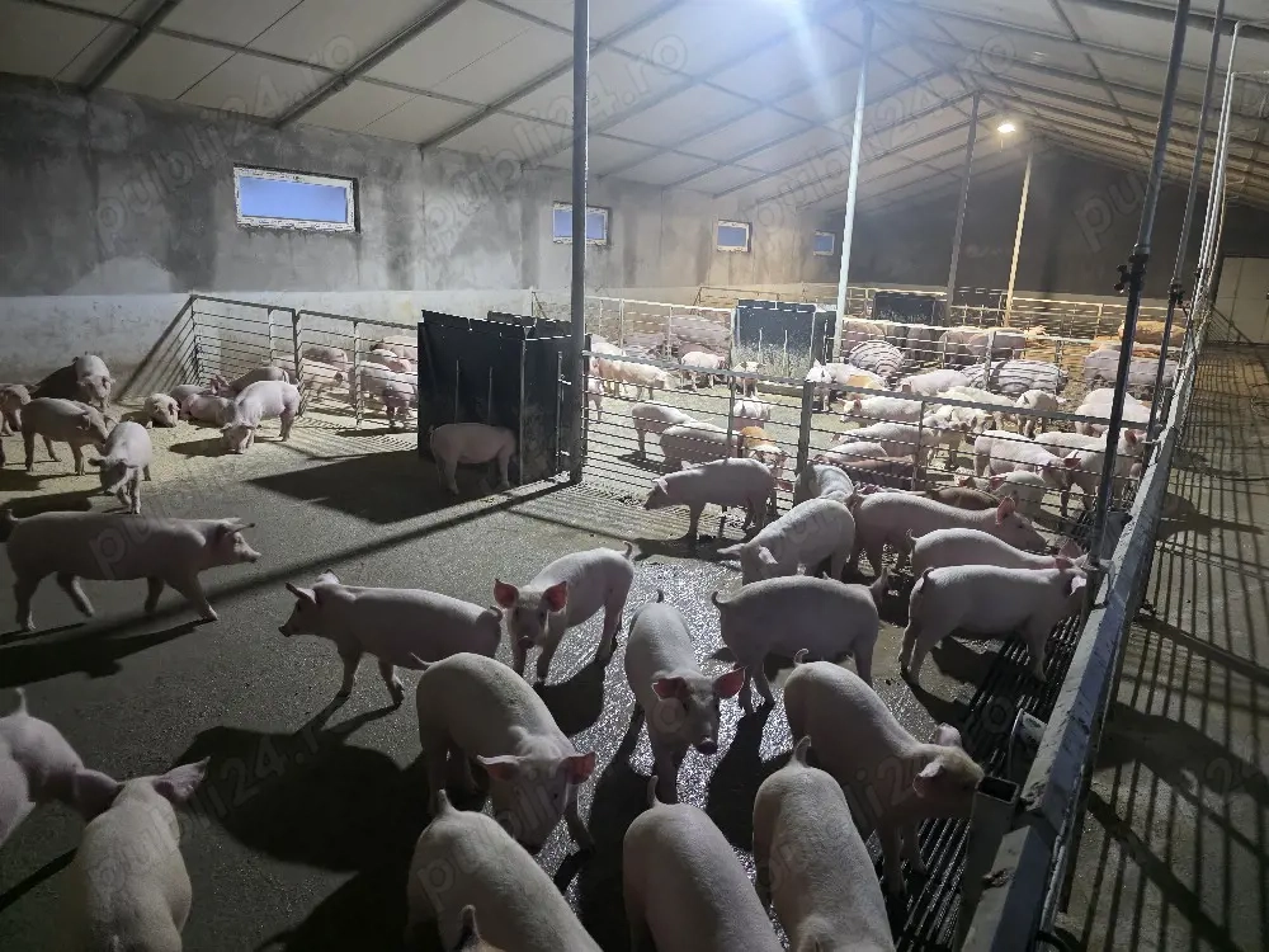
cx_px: 634
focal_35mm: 23
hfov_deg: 73.9
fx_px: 843
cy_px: 476
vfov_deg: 58.9
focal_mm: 6.3
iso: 1000
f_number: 1.7
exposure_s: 1/101
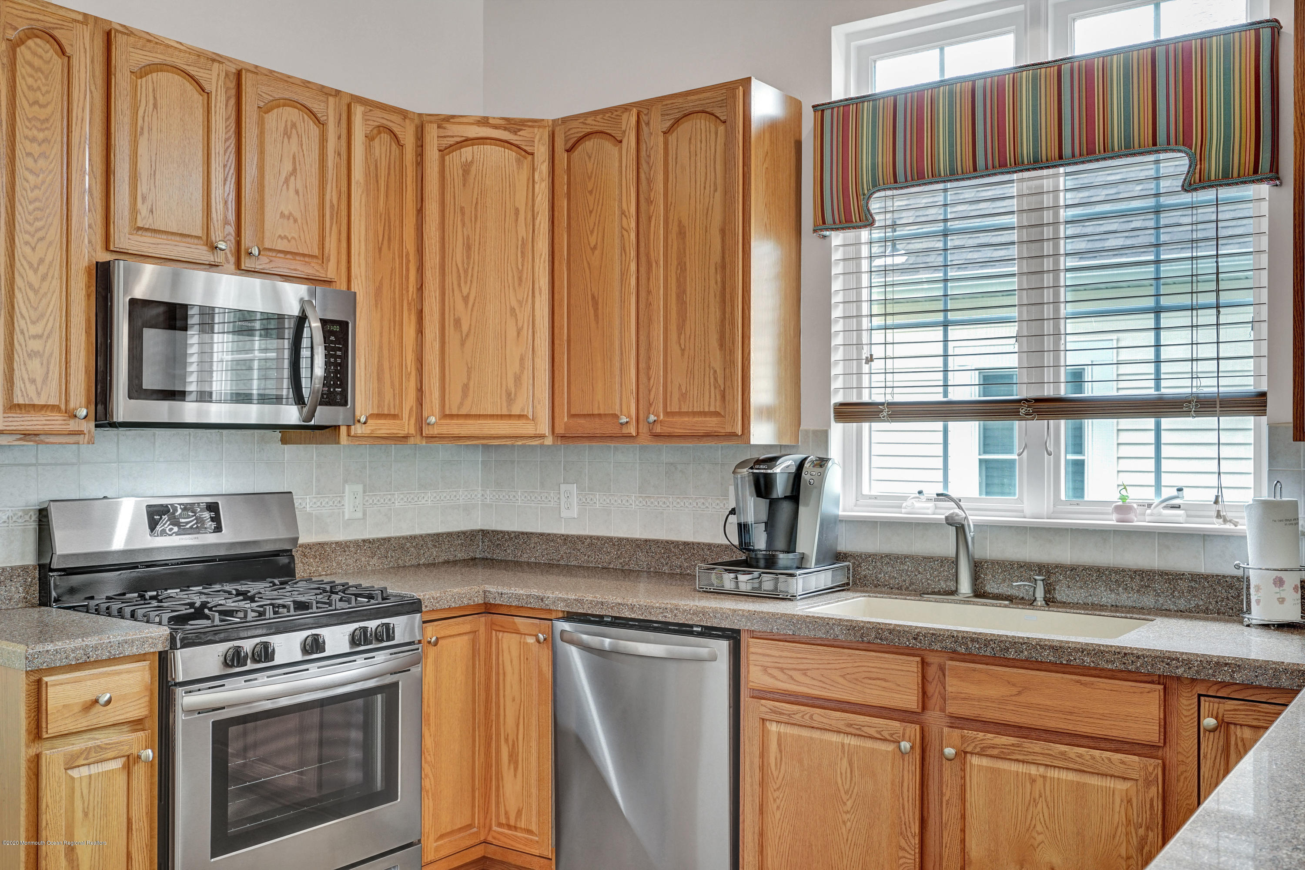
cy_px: 435
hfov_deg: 57.2
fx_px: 1196
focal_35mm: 33
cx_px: 652
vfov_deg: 40.0
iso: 250
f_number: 8
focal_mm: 33
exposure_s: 1/4
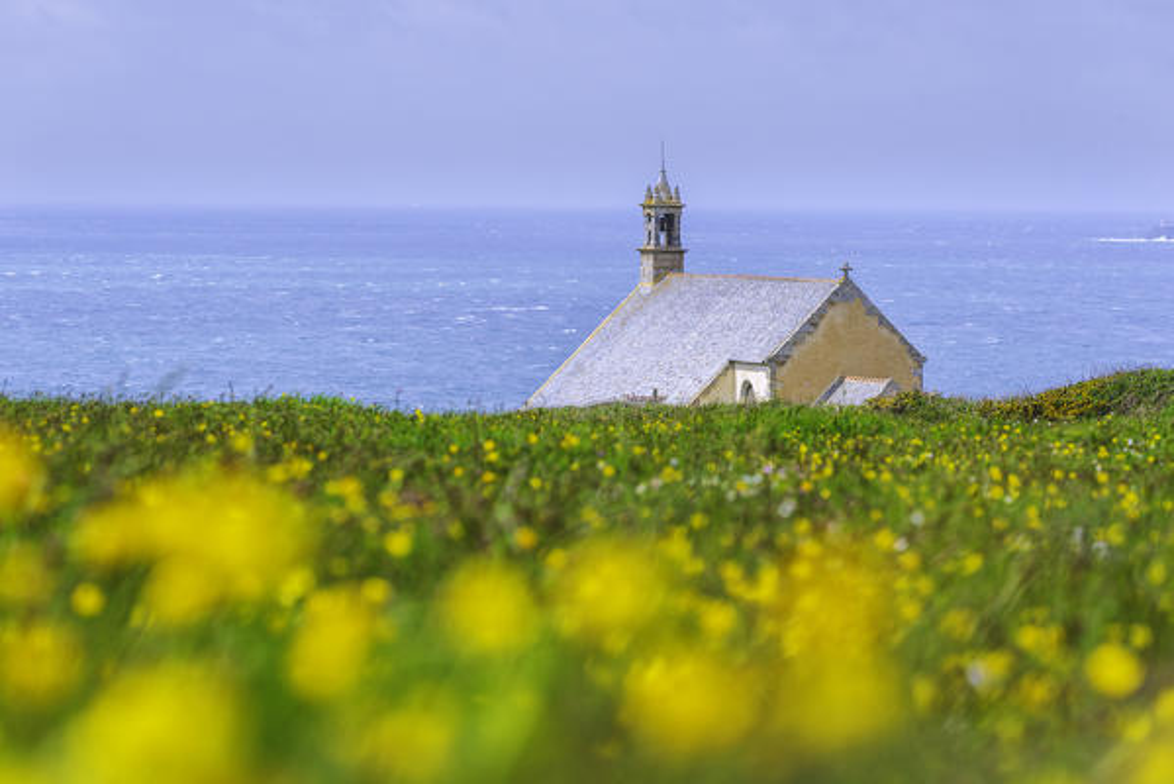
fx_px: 5220
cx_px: 587
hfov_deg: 12.8
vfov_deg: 8.6
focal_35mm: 160
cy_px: 392
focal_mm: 160
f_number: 10
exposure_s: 1/250
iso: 125
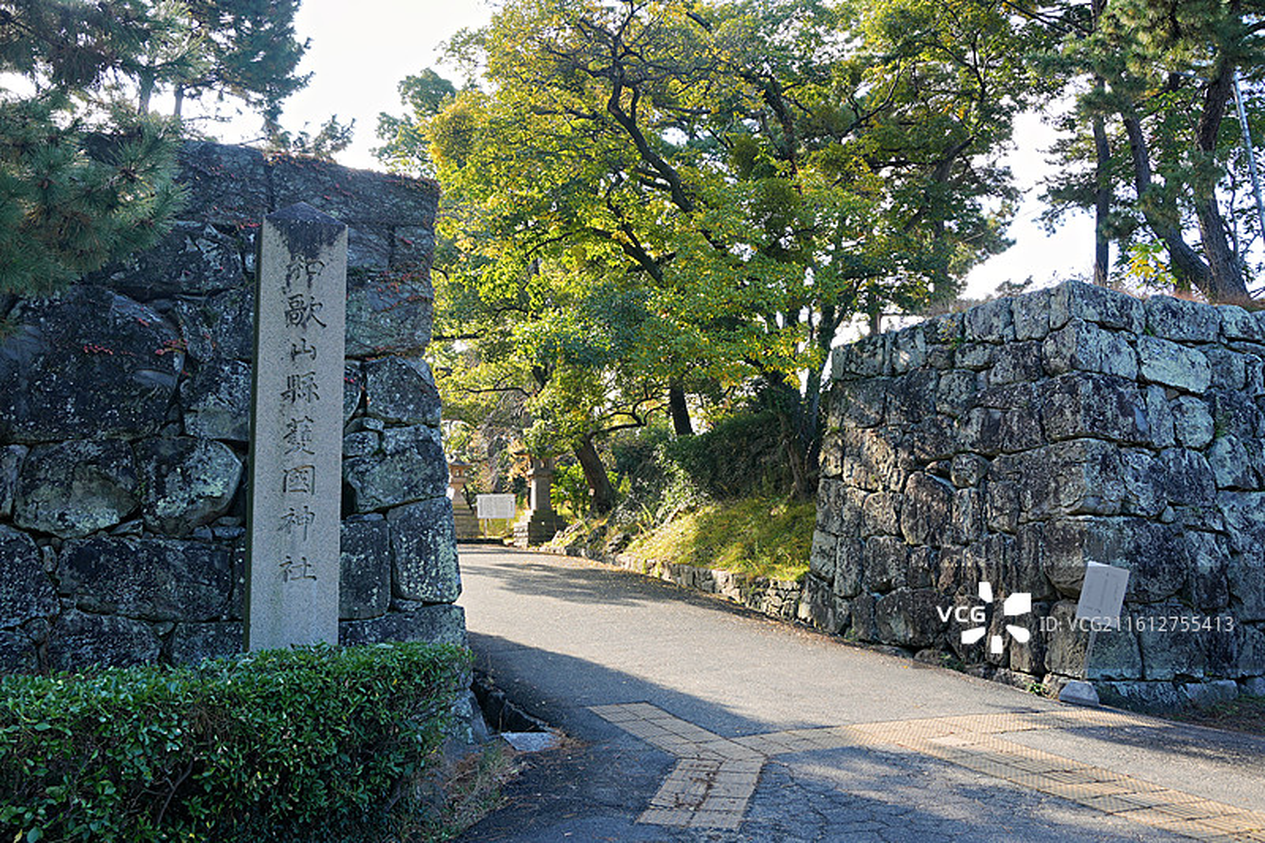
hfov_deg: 61.9
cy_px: 422
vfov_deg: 43.6
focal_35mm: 30
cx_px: 632
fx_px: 1054
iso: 100
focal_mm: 20
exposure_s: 1/40
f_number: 8
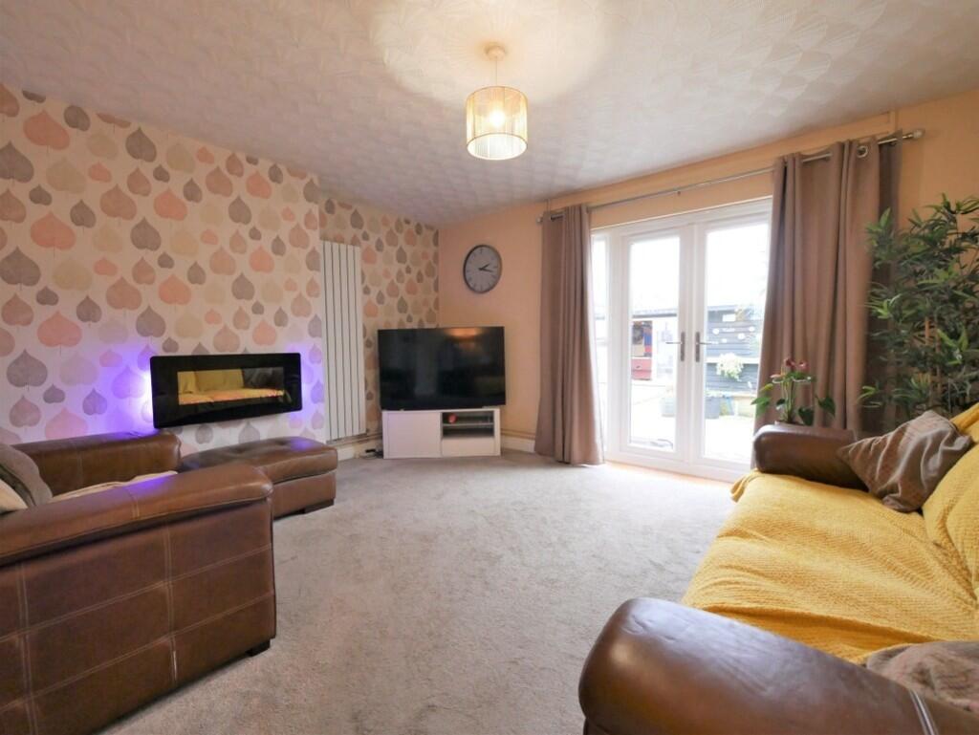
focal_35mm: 14
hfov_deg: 102.0
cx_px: 490
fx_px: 396
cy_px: 368
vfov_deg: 85.7
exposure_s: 1/60
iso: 1600
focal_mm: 7
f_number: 4
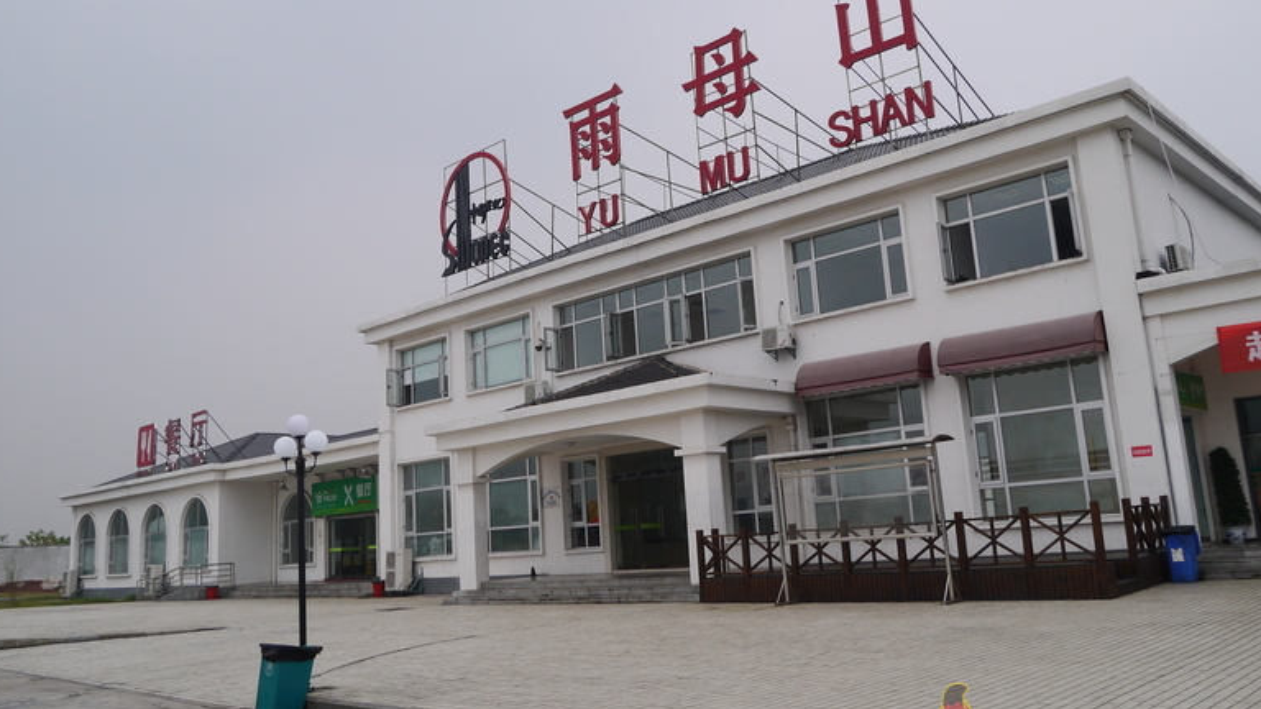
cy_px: 319
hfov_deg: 62.6
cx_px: 630
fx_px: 1037
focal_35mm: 31
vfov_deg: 37.7
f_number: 6.3
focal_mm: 14
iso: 160
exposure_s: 1/400
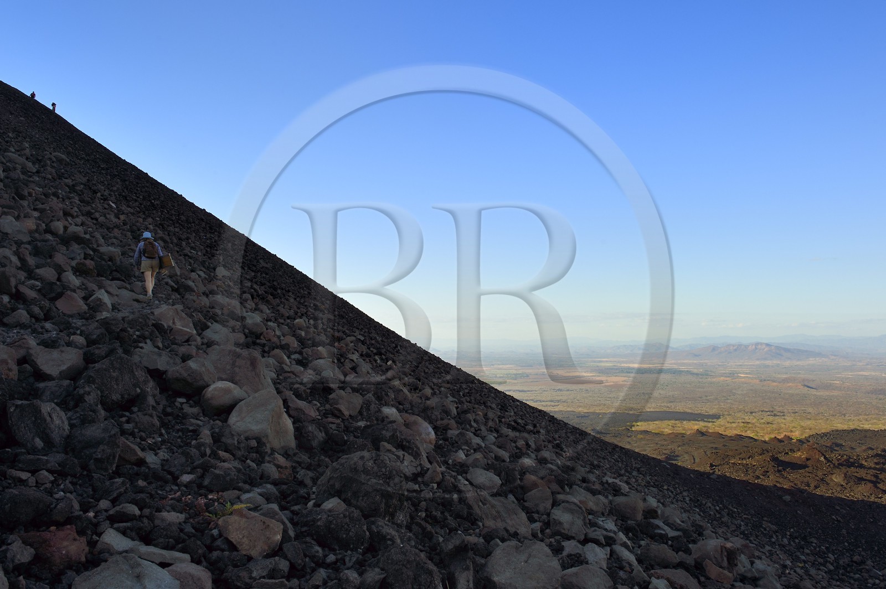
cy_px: 294
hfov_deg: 73.8
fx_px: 590
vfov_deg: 53.1
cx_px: 443
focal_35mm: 24
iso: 200
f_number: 11
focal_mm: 24
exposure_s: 1/200
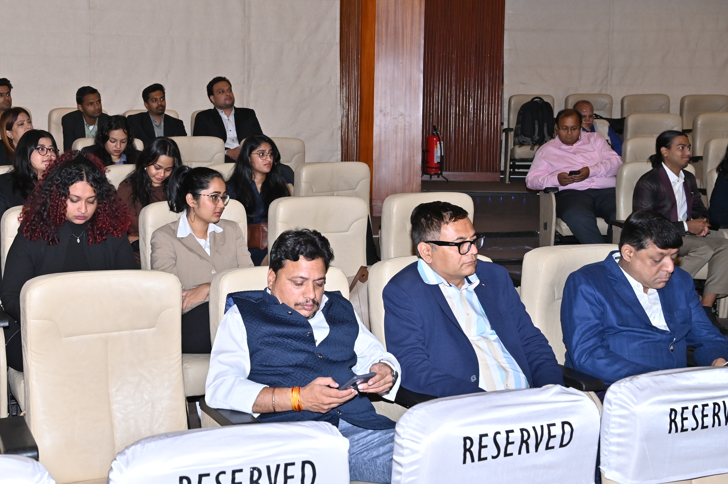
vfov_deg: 30.4
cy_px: 190
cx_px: 273
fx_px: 889
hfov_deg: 44.2
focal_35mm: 44
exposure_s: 1/160
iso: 400
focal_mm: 32
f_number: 5.6
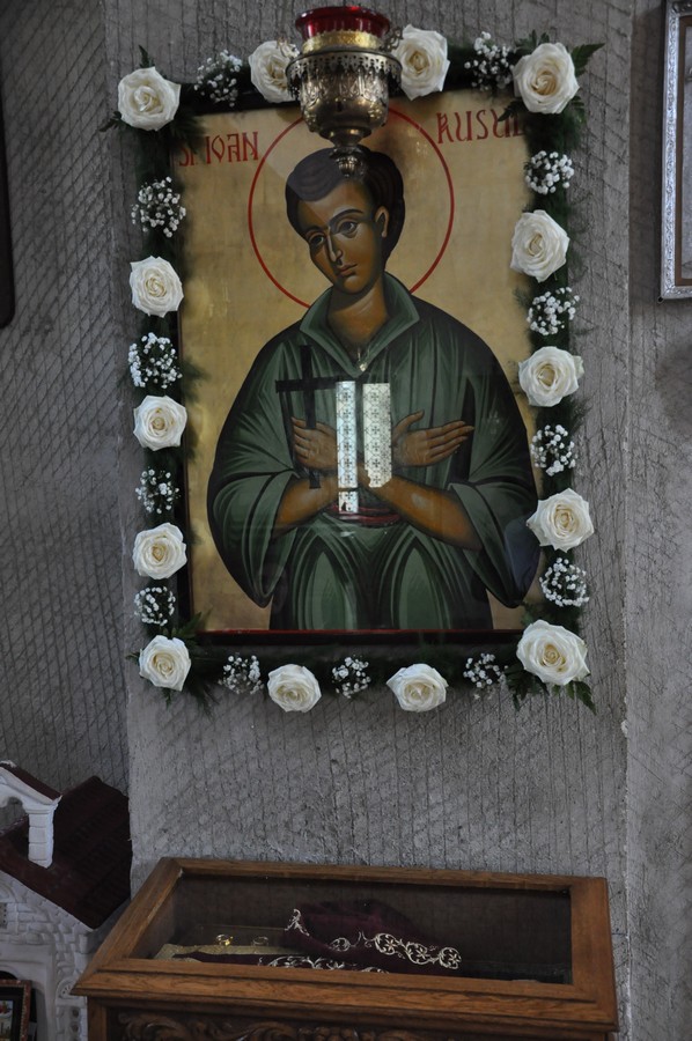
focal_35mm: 38
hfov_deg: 35.4
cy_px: 520
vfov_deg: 51.3
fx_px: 1084
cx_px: 346
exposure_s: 1/40
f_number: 5.6
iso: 1250
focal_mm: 25
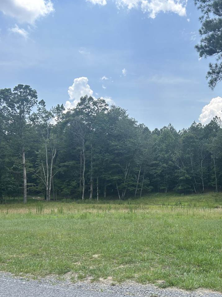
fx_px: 299
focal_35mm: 35
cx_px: 184
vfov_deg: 52.6
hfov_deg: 38.8
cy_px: 149
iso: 50
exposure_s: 1/3704
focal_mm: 5.7
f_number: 1.5
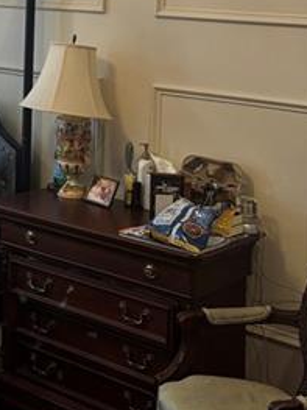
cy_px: -23
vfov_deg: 24.2
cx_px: -132
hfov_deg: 17.7
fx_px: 899
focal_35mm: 76
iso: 100
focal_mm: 5.96
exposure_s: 1/120
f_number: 1.6
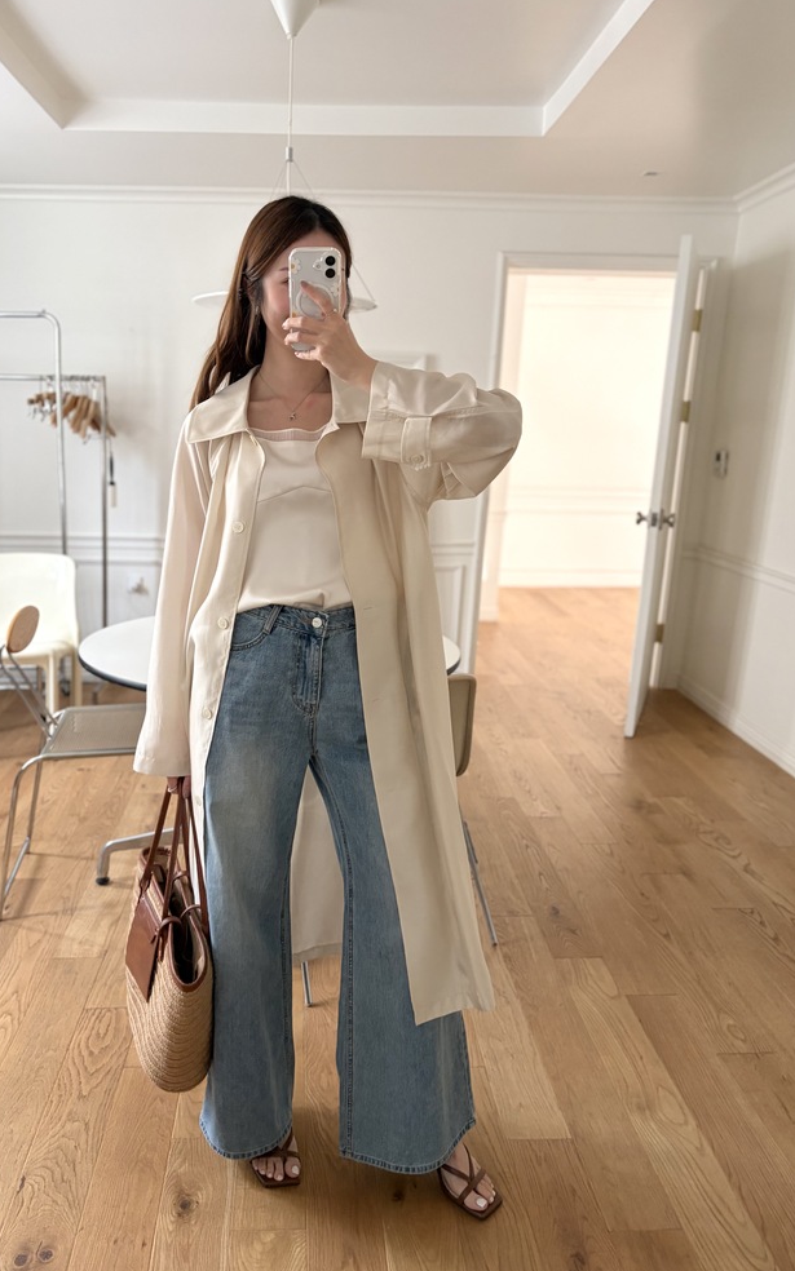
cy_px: 634
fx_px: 971
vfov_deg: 66.5
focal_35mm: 28
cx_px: 322
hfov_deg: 44.3
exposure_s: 1/60
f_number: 1.6
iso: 250
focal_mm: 5.96
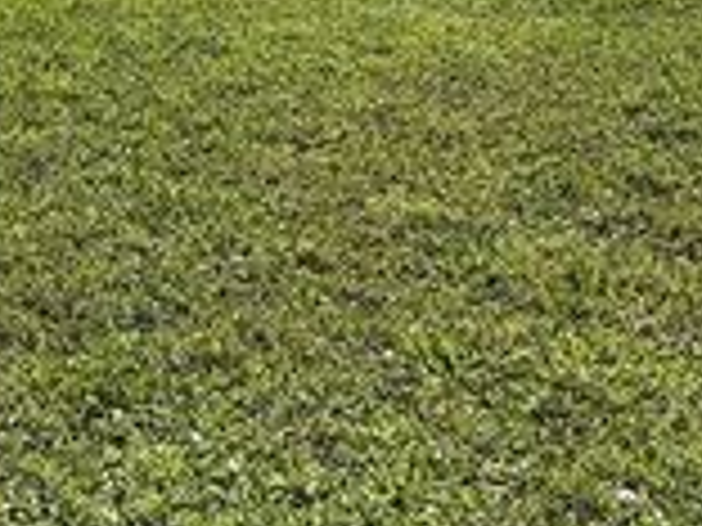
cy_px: -250
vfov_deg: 15.2
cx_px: 338
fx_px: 1825
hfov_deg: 21.8
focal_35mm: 90
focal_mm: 3
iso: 25
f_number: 1.8
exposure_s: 1/2801
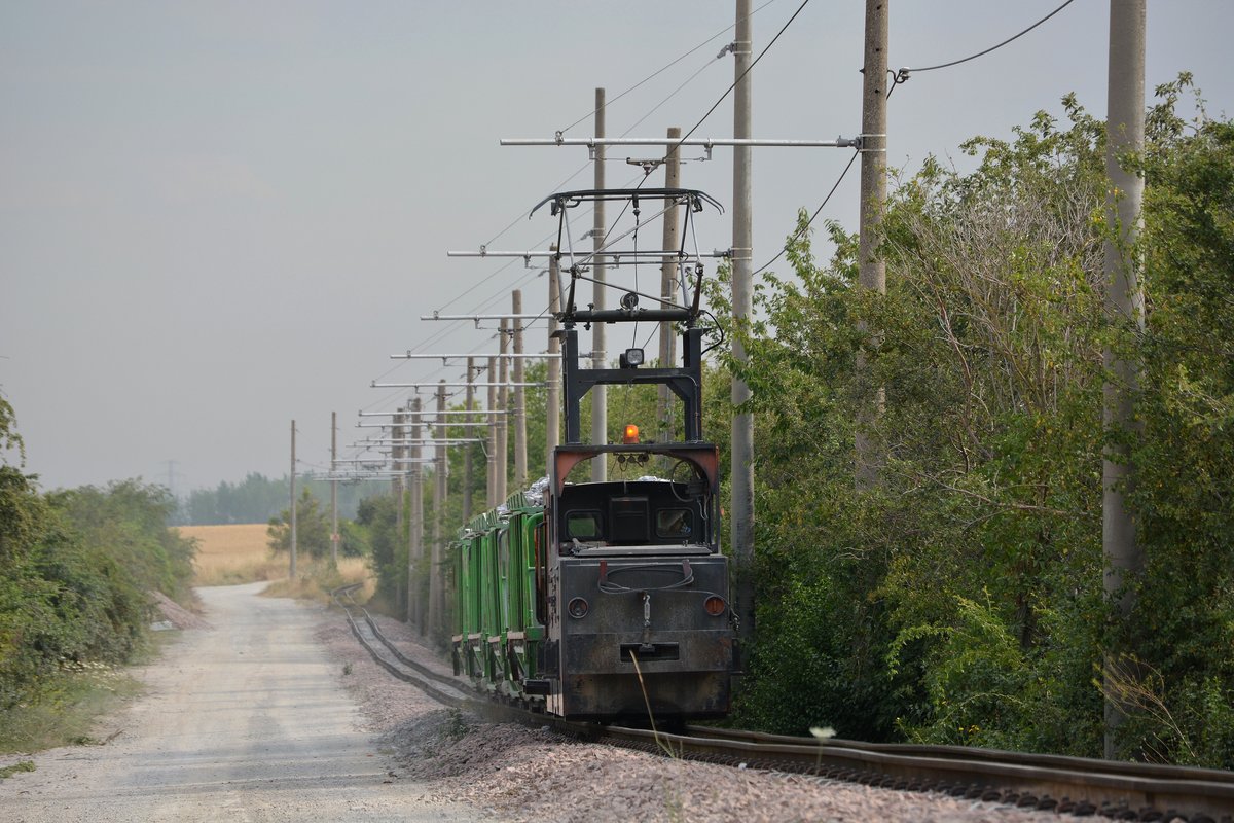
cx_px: 617
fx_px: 7969
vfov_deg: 5.9
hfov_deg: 8.9
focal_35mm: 232
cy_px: 412
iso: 250
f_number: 7.1
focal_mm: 155
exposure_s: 1/640
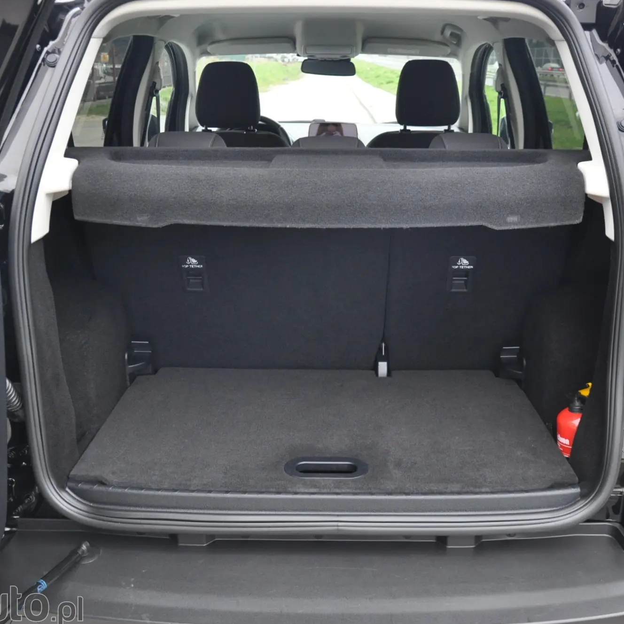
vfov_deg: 44.9
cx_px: 323
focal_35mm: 37
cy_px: 304
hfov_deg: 44.9
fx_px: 755
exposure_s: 1/60
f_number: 4
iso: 800
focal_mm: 18
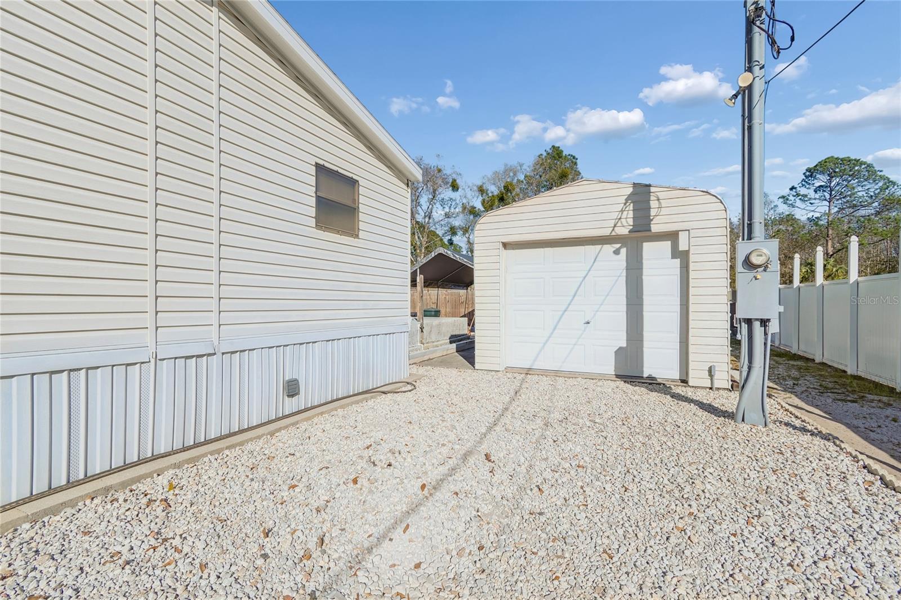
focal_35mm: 15
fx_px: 375
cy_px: 300
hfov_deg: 100.4
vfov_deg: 77.3
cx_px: 450
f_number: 7.1
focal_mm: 10
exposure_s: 1/50
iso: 100
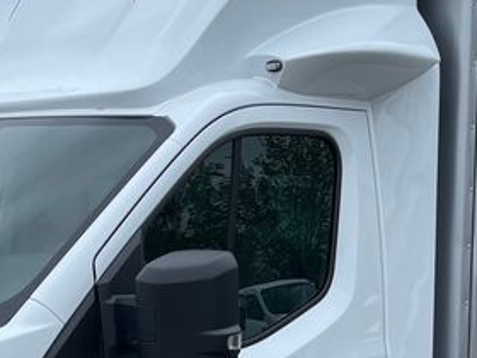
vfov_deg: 15.3
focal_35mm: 95
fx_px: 1309
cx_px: 225
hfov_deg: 20.6
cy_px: 338
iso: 50
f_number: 1.6
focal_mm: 5.1
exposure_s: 1/1536
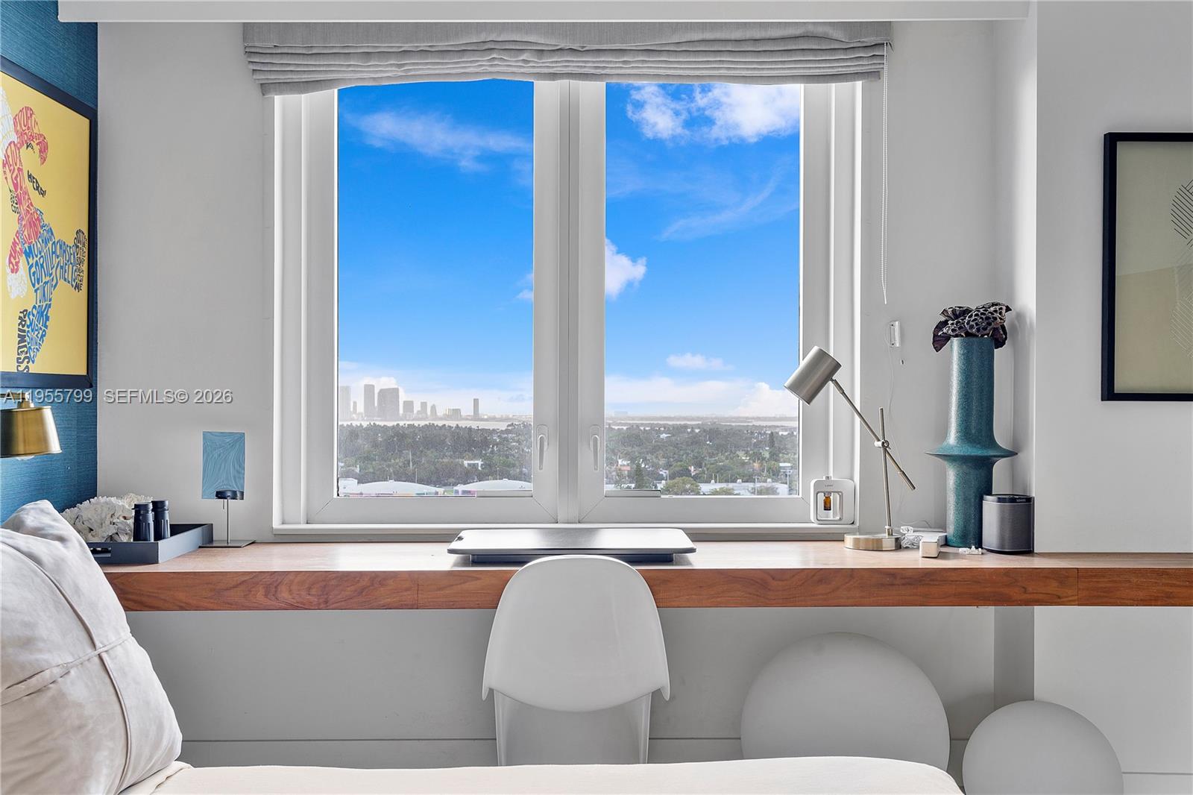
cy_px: 398
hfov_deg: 54.4
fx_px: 1160
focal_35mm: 35
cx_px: 596
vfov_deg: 37.8
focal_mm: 35
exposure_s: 1/4
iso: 640
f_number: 8
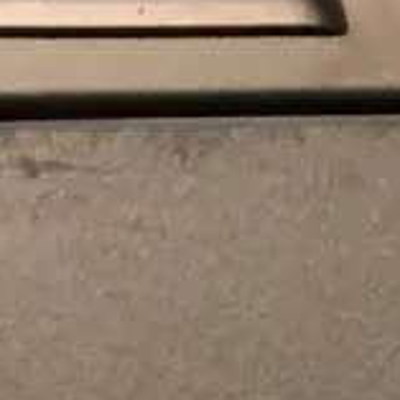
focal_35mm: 235
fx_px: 3072
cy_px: 1299
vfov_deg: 6.6
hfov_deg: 7.4
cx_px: 107
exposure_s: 1/20
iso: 200
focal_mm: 4.15
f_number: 2.2
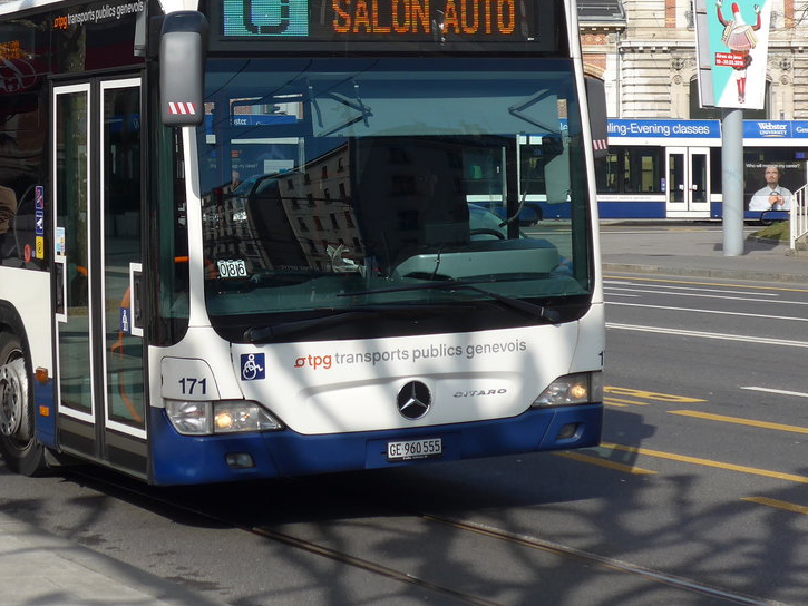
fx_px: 2124
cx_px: 265
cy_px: 106
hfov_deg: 21.4
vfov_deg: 16.1
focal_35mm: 91
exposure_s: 1/1300
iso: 80
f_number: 3.4
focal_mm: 11.3
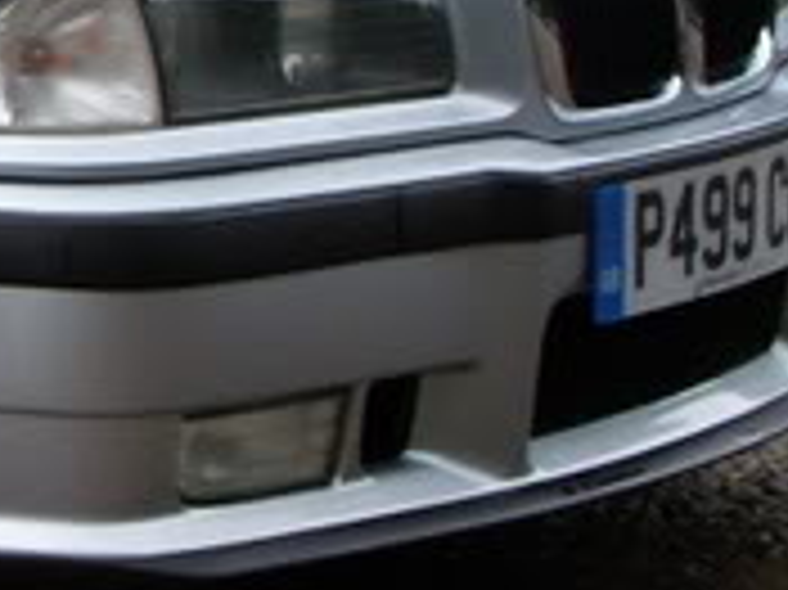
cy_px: 126
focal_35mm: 222
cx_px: -1009
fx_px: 5050
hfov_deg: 8.3
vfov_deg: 6.7
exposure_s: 1/284
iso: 50
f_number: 4
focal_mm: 7.8
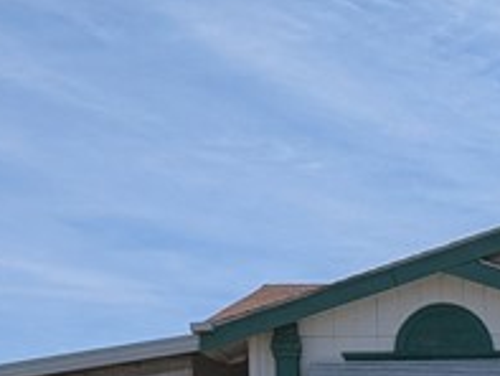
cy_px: 544
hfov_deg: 21.9
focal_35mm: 83
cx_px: 588
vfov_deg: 16.4
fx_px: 1200
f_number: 2.2
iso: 52
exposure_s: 1/3096
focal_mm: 2.35
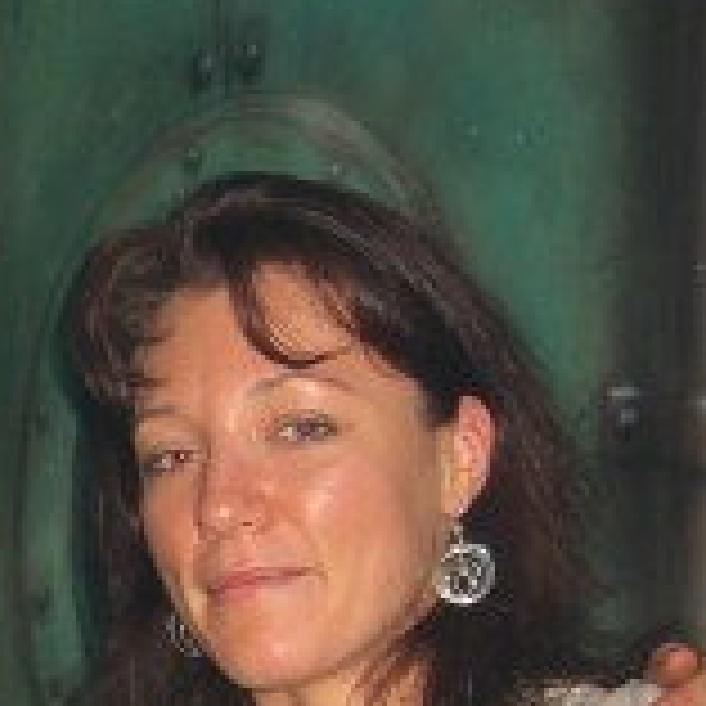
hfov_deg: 13.3
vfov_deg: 13.2
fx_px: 2954
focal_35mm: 128
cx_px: -153
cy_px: 913
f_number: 2.8
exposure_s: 1/60
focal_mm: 7.9
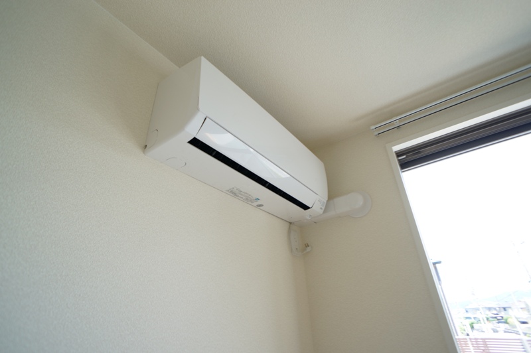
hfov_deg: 73.8
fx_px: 354
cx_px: 266
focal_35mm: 24
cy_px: 176
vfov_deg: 53.1
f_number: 3.5
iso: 100
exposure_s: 1/60
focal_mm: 16
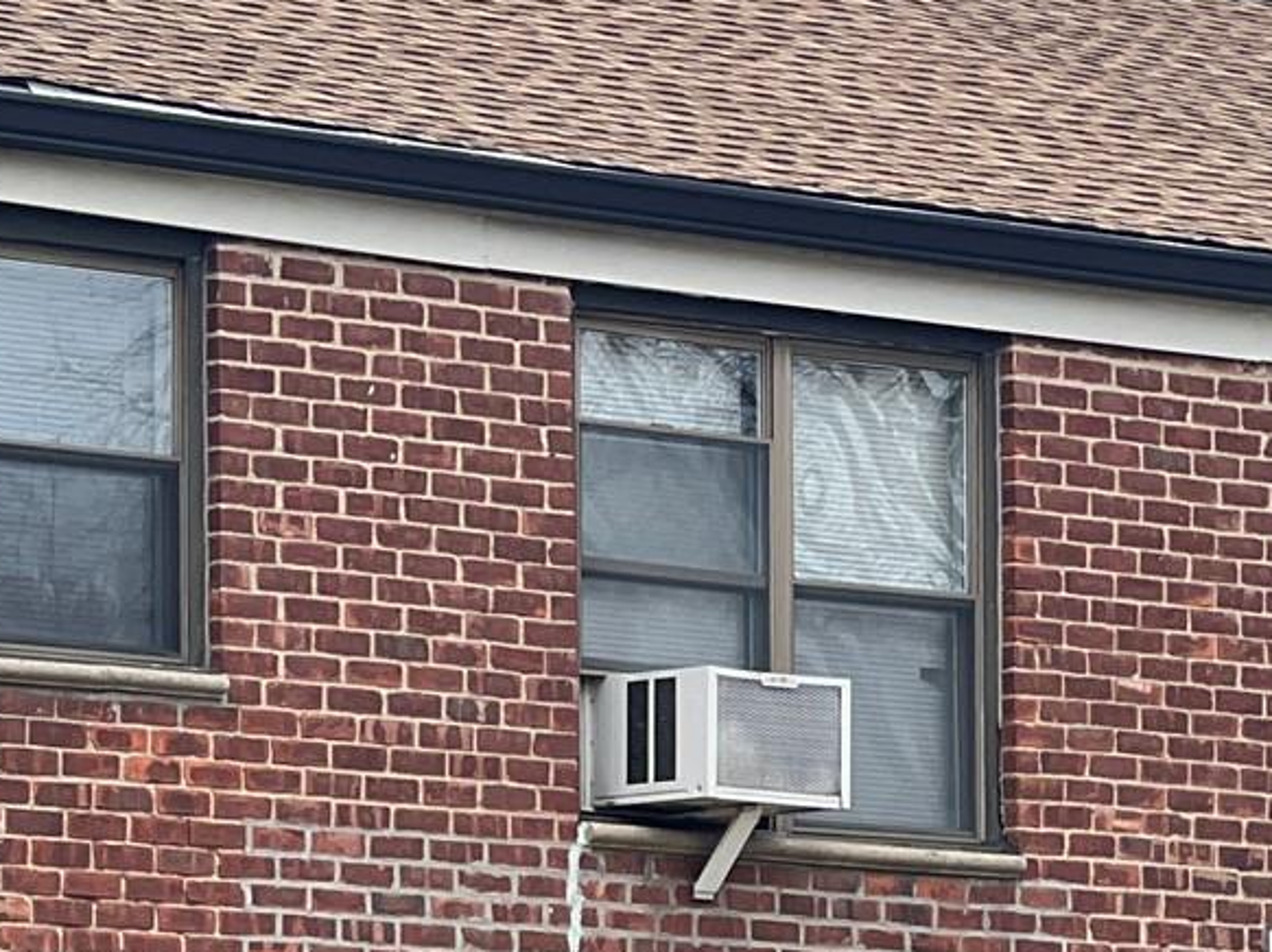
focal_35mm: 271
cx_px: 2
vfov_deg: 5.5
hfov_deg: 7.3
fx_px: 9954
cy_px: 1002
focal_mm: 9
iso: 32
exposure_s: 1/207
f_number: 2.8
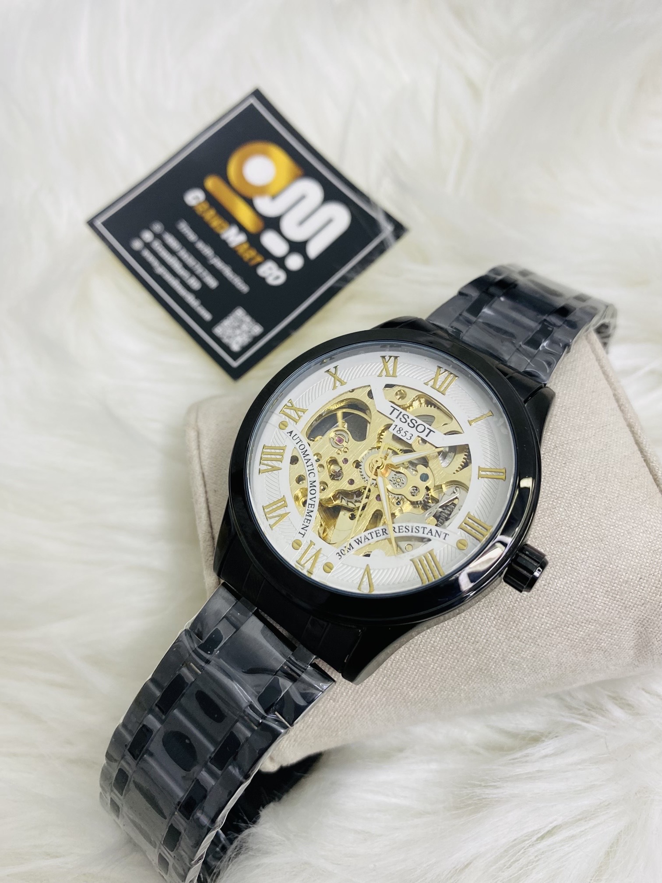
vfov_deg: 67.3
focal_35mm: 26
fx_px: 663
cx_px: 331
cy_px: 442
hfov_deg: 53.1
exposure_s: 1/117
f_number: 1.8
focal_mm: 4.25
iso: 125
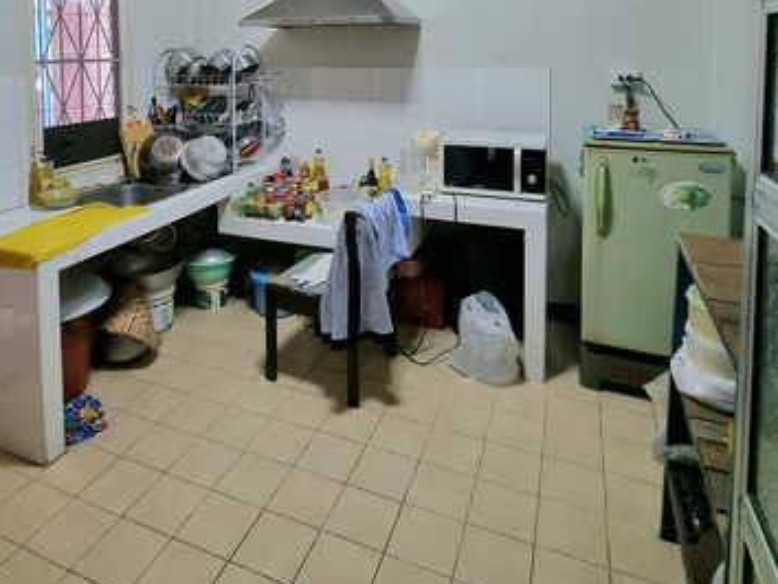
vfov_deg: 52.8
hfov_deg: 73.5
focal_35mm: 23
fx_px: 517
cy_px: 75
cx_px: 333
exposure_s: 1/33
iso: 640
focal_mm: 2.2
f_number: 2.2
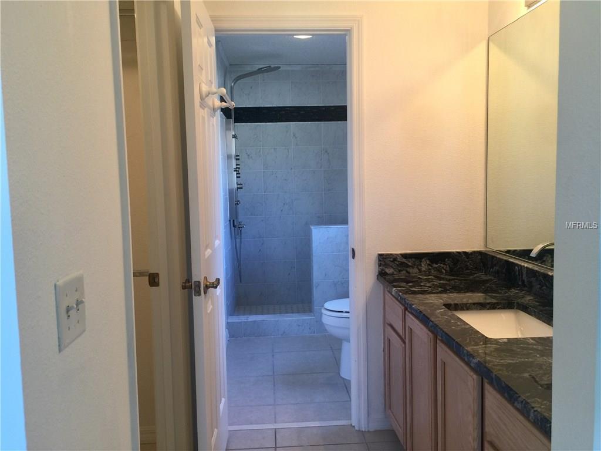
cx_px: 300
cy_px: 226
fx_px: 503
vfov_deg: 48.2
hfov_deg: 61.7
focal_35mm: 29
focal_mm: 4.15
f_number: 2.2
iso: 32
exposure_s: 1/15
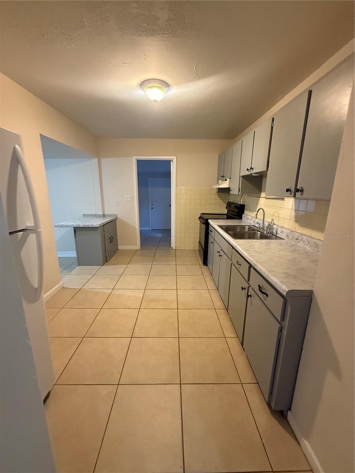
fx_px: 191
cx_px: 178
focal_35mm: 14
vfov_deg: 102.1
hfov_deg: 85.7
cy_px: 236
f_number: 2.2
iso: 800
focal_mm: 2.22
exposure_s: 1/60
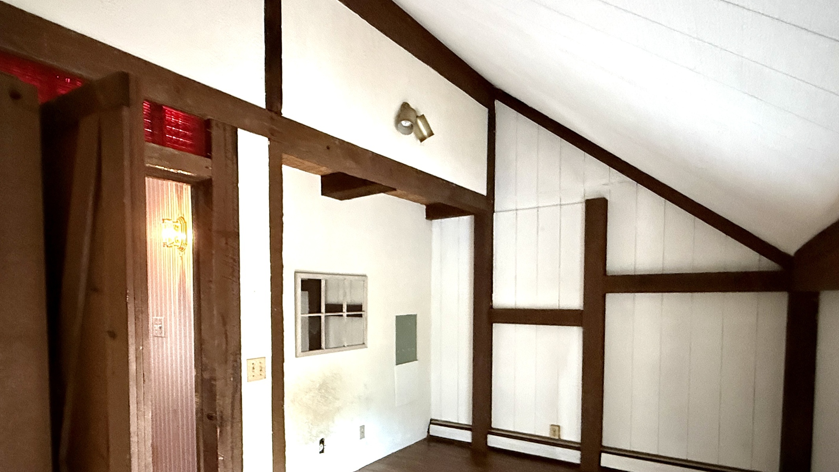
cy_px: 328
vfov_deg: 50.2
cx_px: 397
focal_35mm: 22
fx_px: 489
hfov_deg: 81.1
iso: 1250
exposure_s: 1/40
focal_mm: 2.22
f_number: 2.2
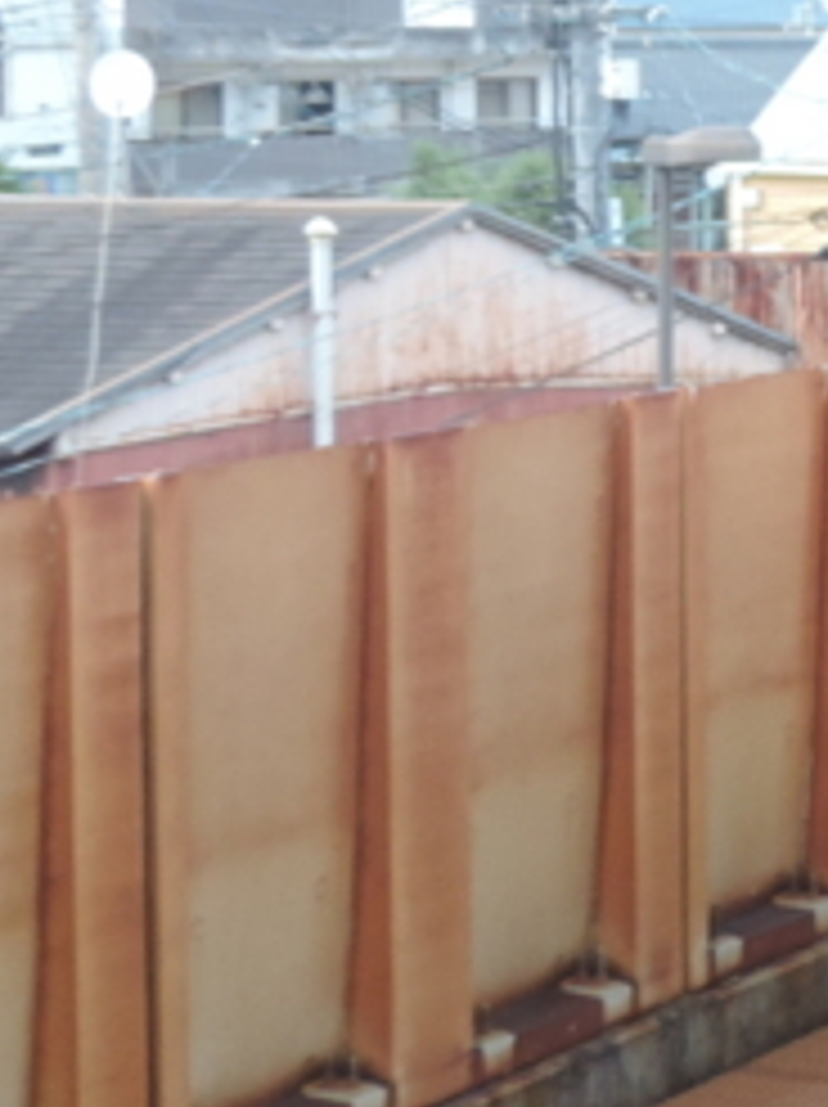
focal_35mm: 114
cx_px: 1418
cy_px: 176
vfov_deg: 17.1
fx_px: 3642
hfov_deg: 12.1
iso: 360
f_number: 3.3
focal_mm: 6.2
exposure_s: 1/50
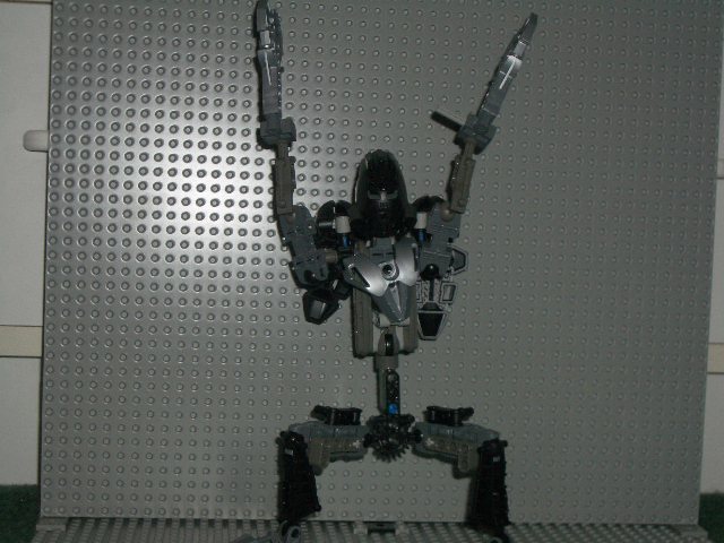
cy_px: 272
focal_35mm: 62
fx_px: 1297
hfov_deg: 31.2
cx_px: 362
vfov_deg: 23.7
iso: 100
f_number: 3.5
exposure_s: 1/60
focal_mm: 10.2
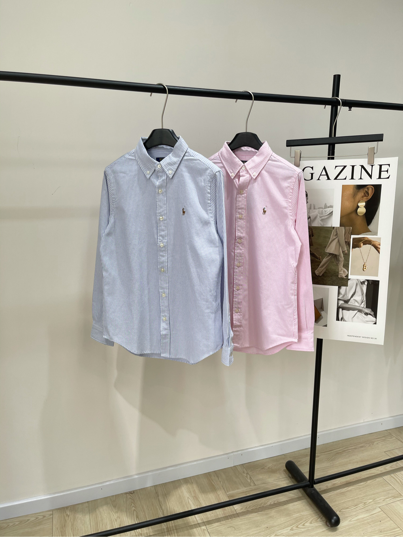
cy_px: 268
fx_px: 404
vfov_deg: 67.3
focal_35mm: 26
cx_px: 202
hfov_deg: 53.1
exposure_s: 1/132
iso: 32
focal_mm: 5.1
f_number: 1.6
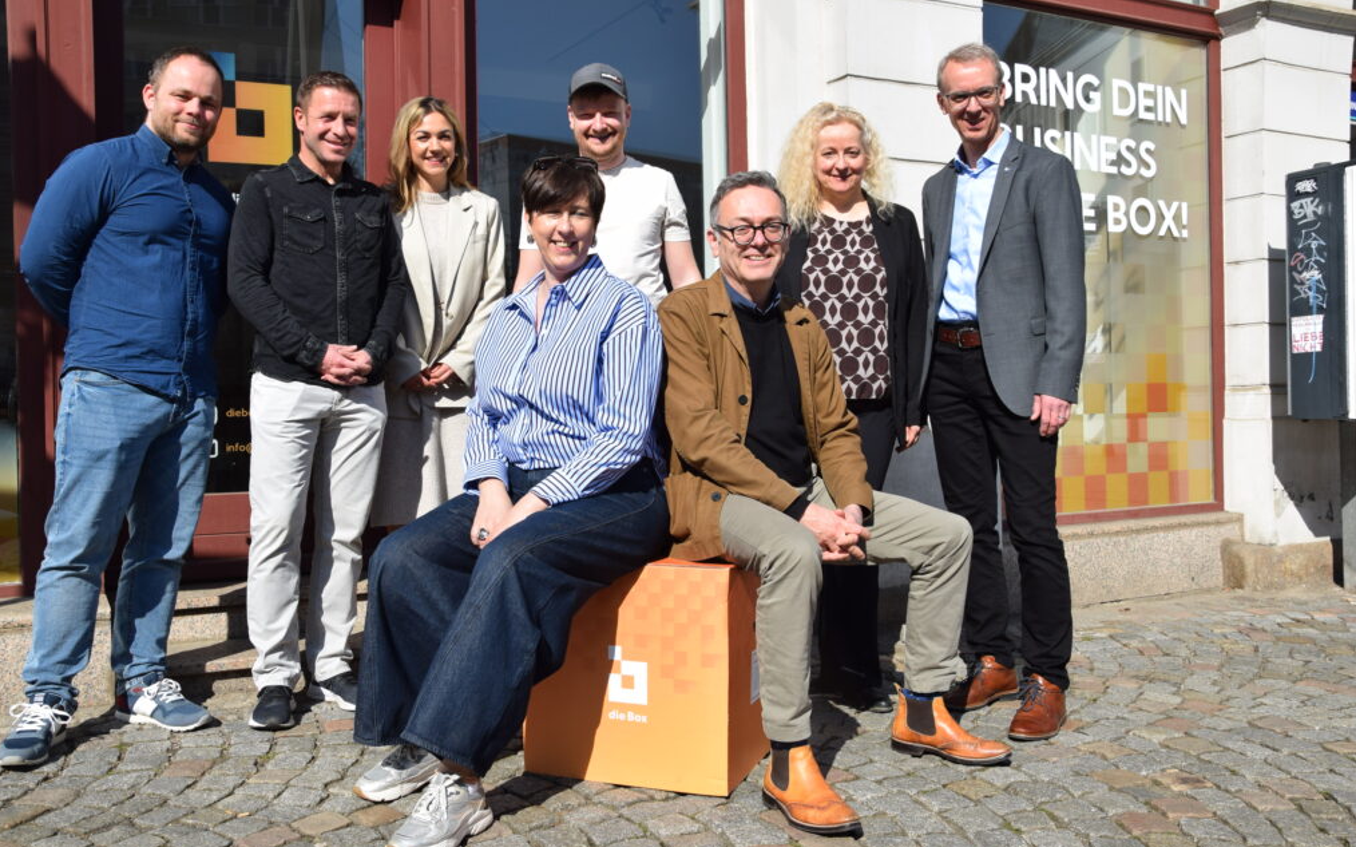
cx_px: 674
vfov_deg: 37.2
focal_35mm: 34
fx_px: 1256
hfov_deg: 56.7
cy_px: 413
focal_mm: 22
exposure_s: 1/400
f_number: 10
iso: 200
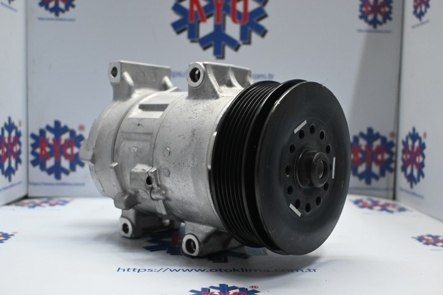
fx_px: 461
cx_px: 222
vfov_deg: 35.5
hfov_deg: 51.3
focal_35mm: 38
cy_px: 148
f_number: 4.2
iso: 1400
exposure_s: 1/125
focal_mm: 25
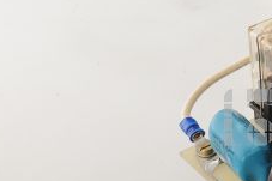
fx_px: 997
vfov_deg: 10.4
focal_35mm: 132
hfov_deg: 14.9
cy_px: 118
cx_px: 344
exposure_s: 1/125
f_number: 14
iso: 1600
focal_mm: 50
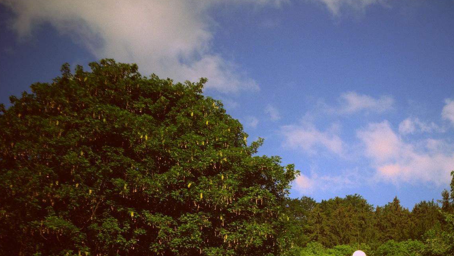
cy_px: 220
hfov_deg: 28.7
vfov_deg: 16.4
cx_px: 312
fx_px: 879
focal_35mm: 73
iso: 80
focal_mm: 8.18
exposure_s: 1/640
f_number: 4.5
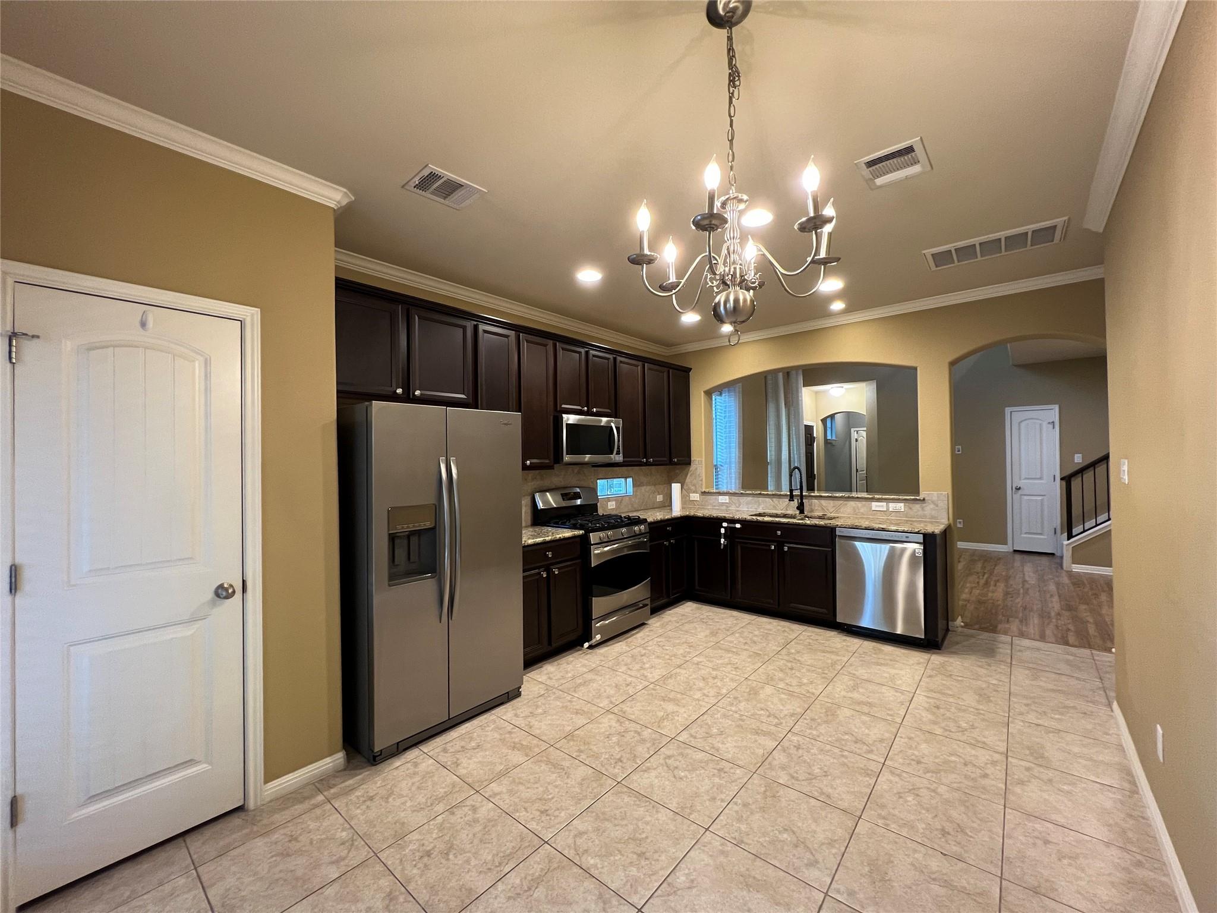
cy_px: 456
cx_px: 608
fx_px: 457
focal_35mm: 13
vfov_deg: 89.9
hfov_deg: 106.2
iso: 250
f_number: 1.8
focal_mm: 1.57
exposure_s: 1/60
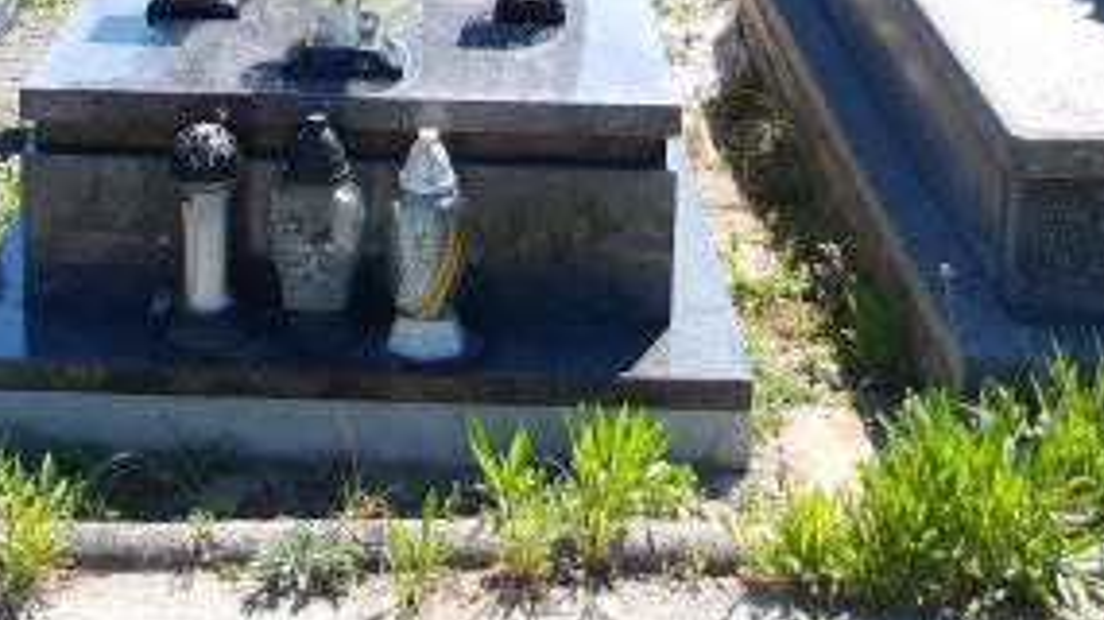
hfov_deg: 31.8
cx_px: 422
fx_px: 1931
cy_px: -140
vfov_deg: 17.3
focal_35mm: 66
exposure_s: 1/603
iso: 100
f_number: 3
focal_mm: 4.9
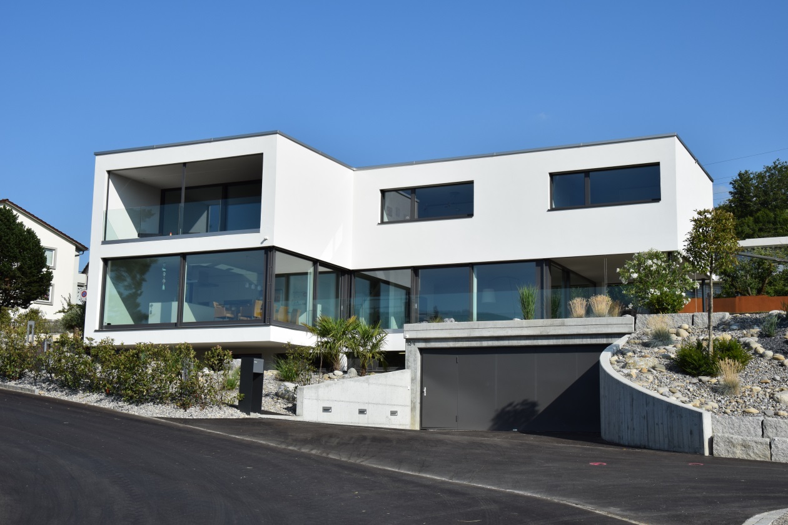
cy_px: 262
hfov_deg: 41.1
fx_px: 1051
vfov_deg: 28.1
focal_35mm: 48
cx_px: 394
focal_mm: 32
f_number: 11
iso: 200
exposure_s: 1/500
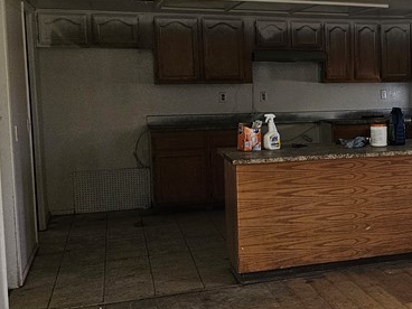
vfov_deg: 22.9
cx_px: 545
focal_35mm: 64
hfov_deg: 25.7
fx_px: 762
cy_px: 140
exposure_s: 1/120
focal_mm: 6.3
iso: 320
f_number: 1.7
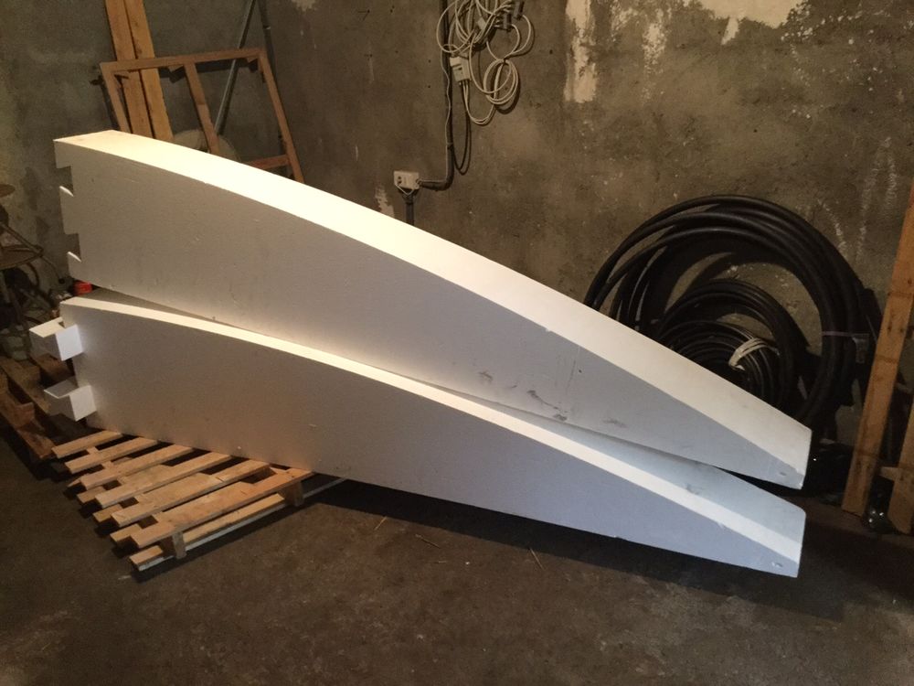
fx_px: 819
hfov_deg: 58.4
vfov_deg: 45.4
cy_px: 343
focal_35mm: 31
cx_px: 457
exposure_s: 1/15
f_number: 2.4
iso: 200
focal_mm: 3.3
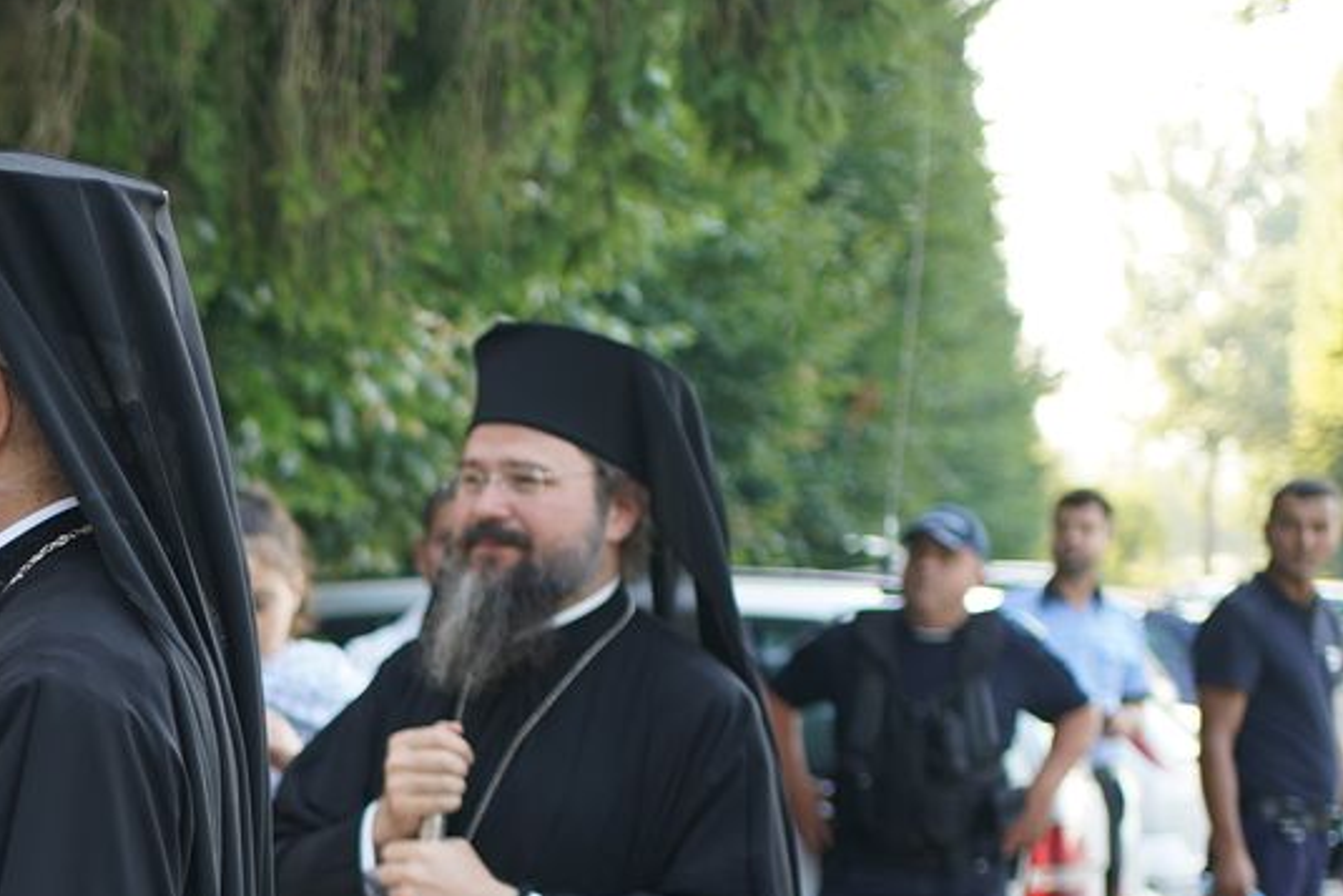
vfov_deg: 12.6
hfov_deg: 18.1
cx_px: -356
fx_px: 3955
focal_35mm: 106
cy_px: 1084
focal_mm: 35
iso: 160
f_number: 2
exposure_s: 1/250
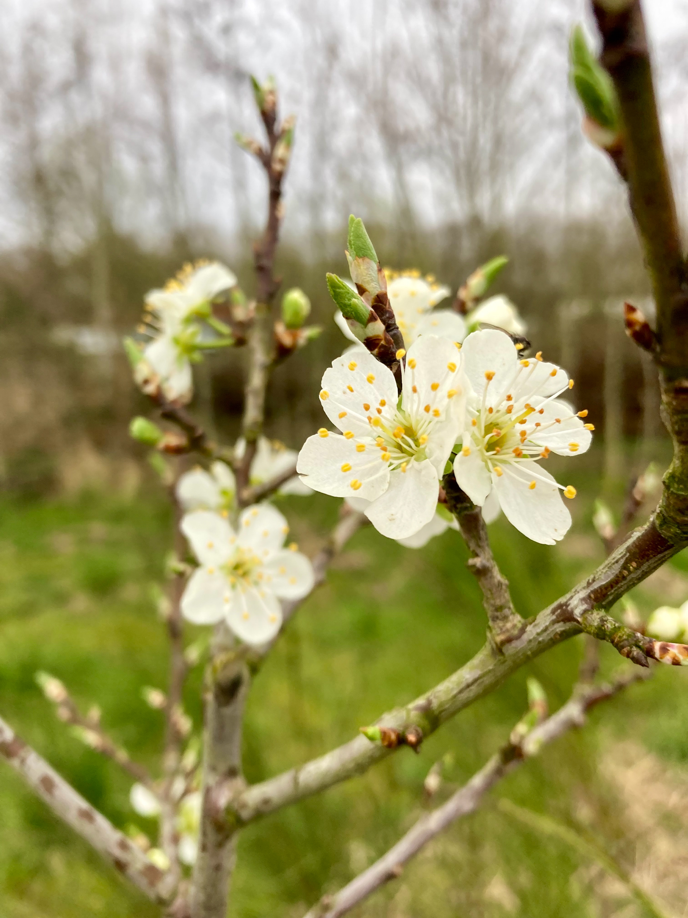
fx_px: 742
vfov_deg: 63.4
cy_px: 459
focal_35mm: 28
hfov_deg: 49.7
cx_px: 344
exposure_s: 1/121
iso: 50
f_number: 1.8
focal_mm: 3.99
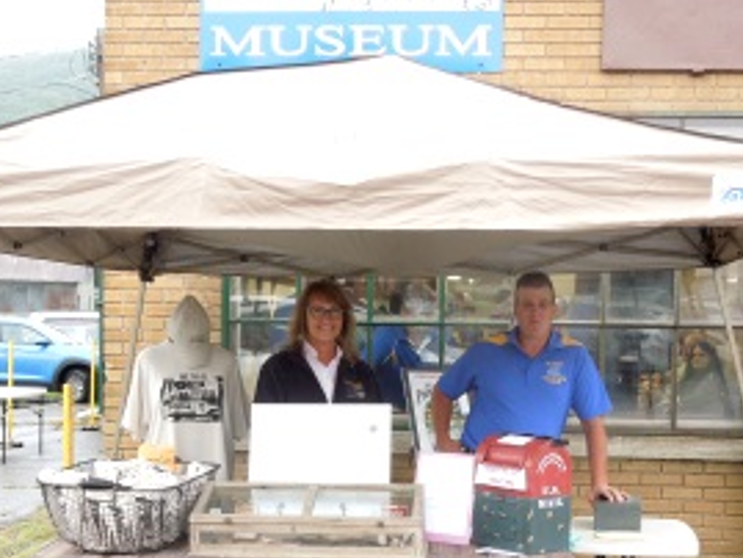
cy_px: 424
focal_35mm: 65
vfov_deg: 22.4
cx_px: 384
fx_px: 1396
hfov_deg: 29.8
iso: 250
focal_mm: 6.3
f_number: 3.7
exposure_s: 1/50
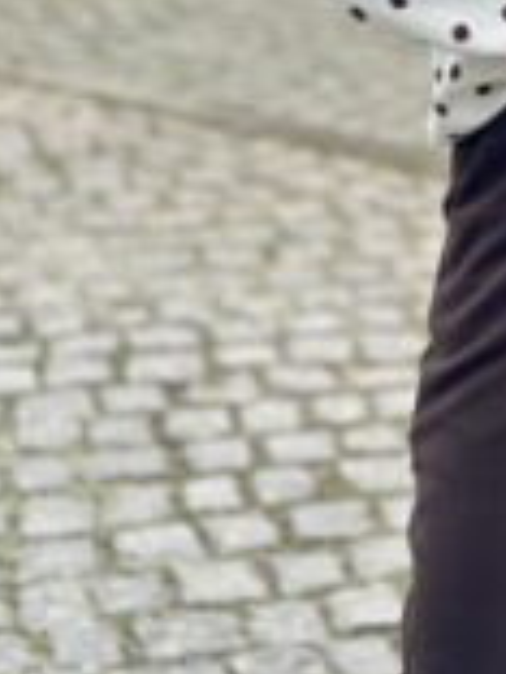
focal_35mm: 123
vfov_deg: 15.3
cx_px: 627
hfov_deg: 11.8
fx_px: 2397
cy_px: -177
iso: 80
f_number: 1.78
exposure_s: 1/704
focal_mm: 6.86
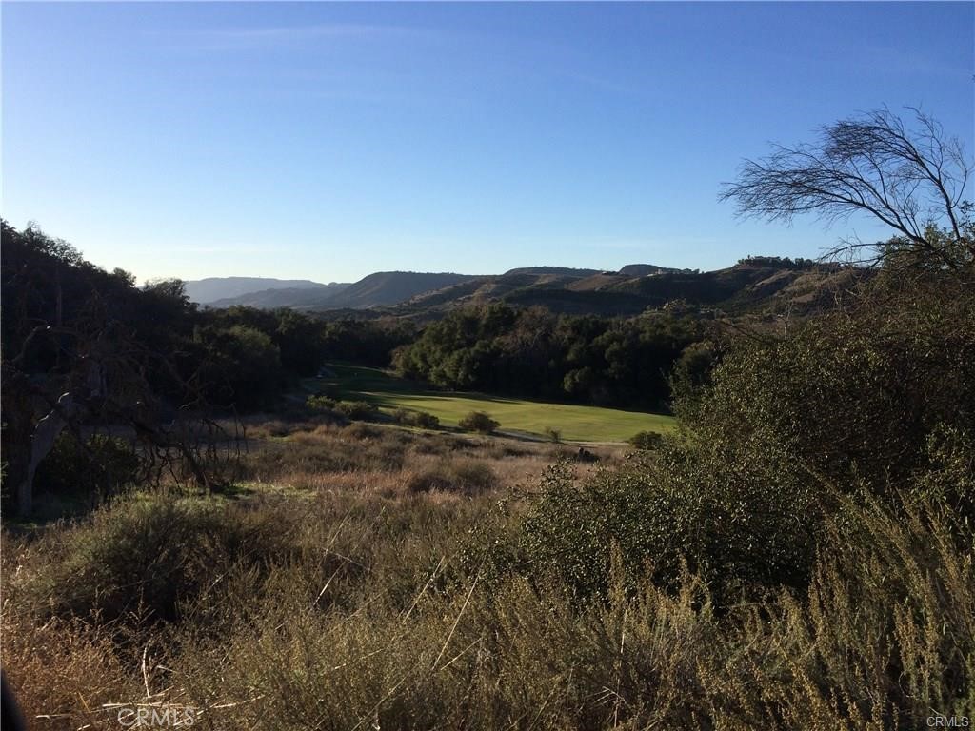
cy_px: 366
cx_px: 488
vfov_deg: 48.2
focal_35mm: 29
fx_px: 817
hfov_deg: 61.7
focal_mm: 4.15
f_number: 2.2
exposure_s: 1/1866
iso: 32
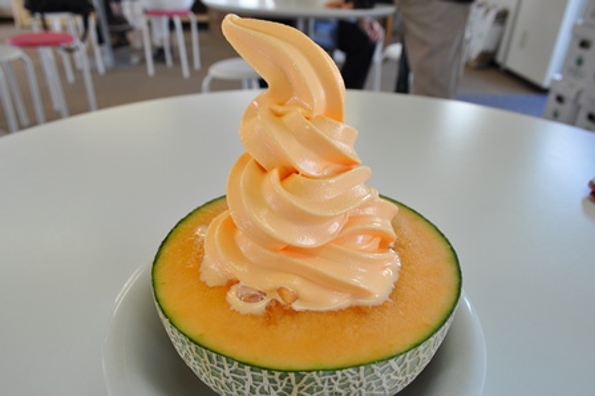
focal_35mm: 27
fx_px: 446
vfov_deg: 47.9
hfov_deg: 67.4
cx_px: 298
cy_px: 198
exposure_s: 1/60
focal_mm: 18
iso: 400
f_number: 8
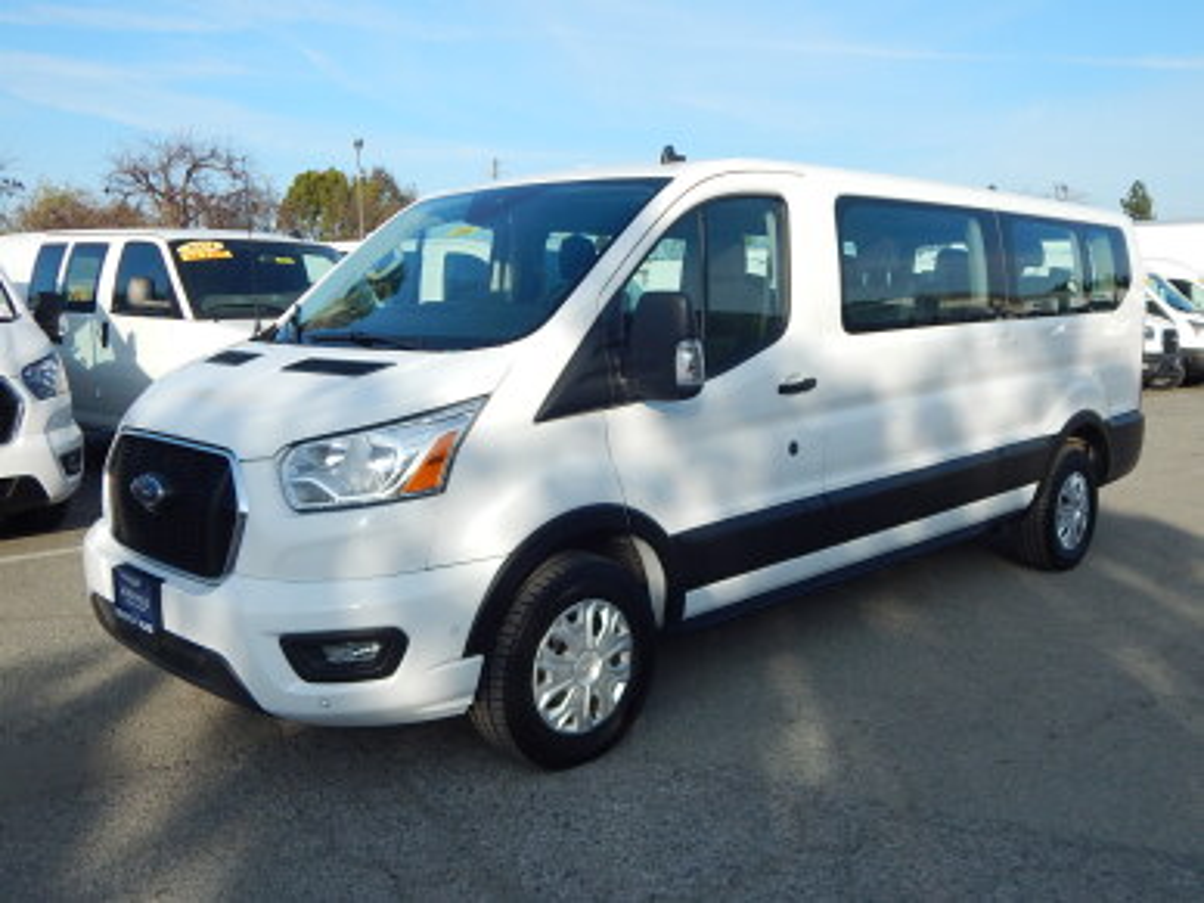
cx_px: 602
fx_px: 1078
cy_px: 452
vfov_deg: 45.4
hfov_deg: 58.4
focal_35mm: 31
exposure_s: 1/400
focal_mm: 5.6
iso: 125
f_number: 6.5
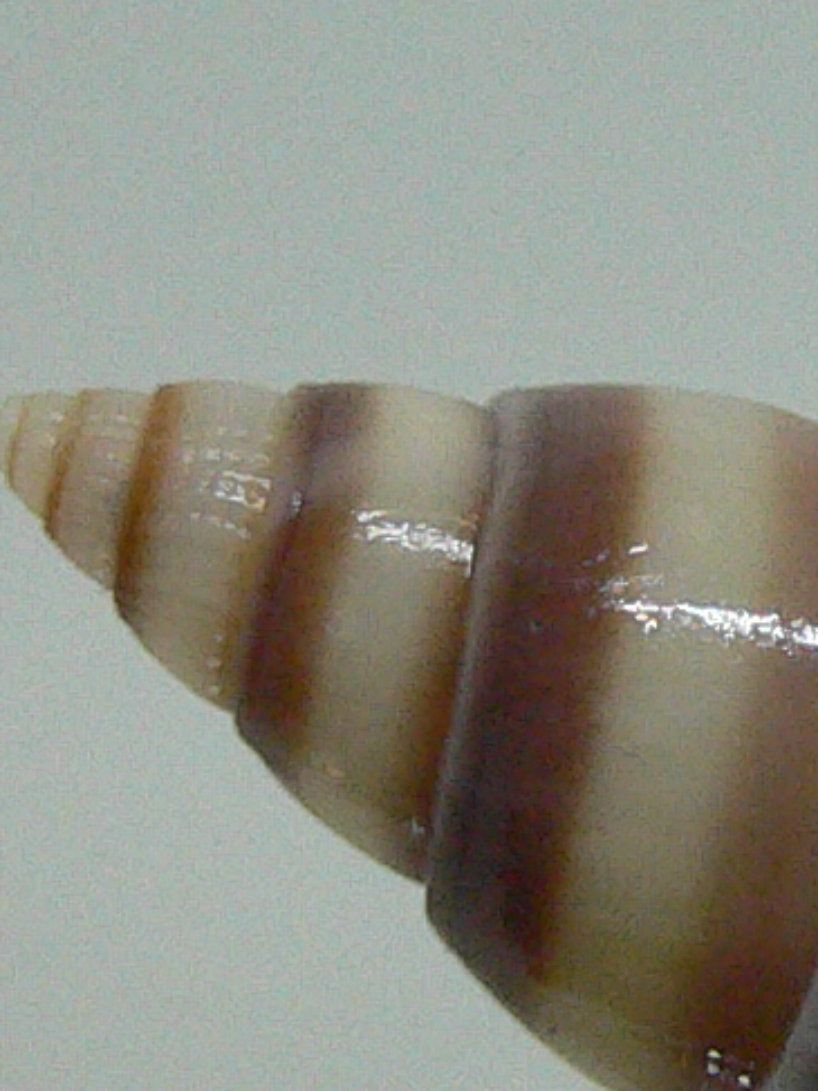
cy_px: 867
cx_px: 903
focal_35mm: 145
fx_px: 4571
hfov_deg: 10.1
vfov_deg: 13.6
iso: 200
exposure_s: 1/60
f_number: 2.8
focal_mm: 4.6
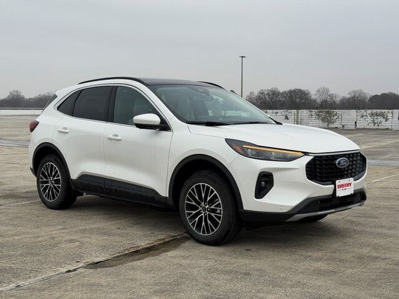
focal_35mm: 48
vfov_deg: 30.3
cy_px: 150
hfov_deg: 39.7
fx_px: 553
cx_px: 200
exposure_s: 1/4878
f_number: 1.78
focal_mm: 6.76
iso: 64
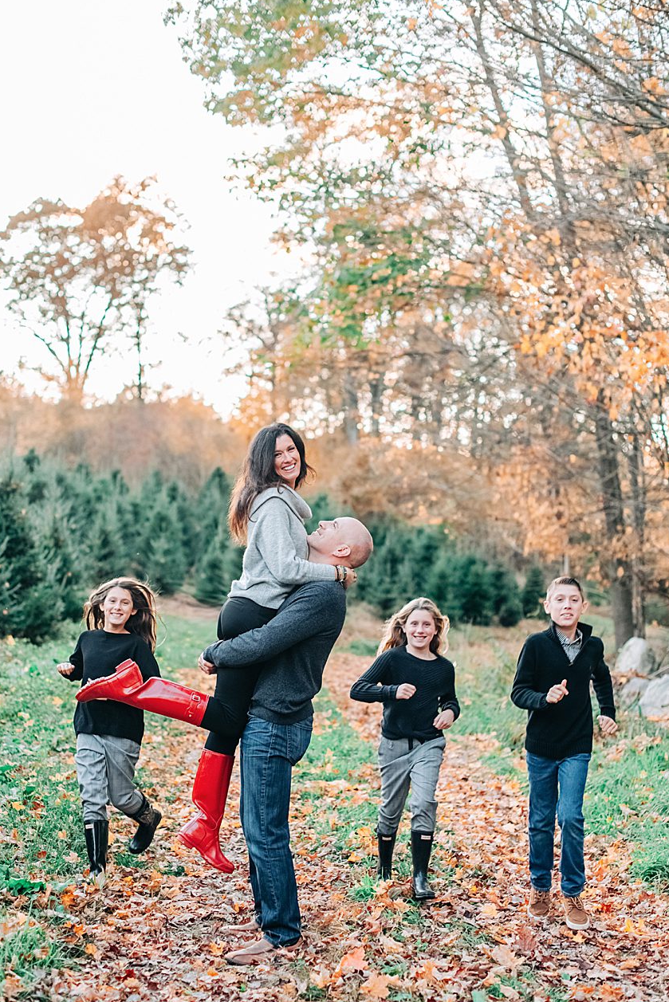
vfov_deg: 35.6
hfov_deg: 24.2
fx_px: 1560
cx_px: 314
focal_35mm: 56
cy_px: 552
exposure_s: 1/250
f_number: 2.2
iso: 640
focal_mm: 50
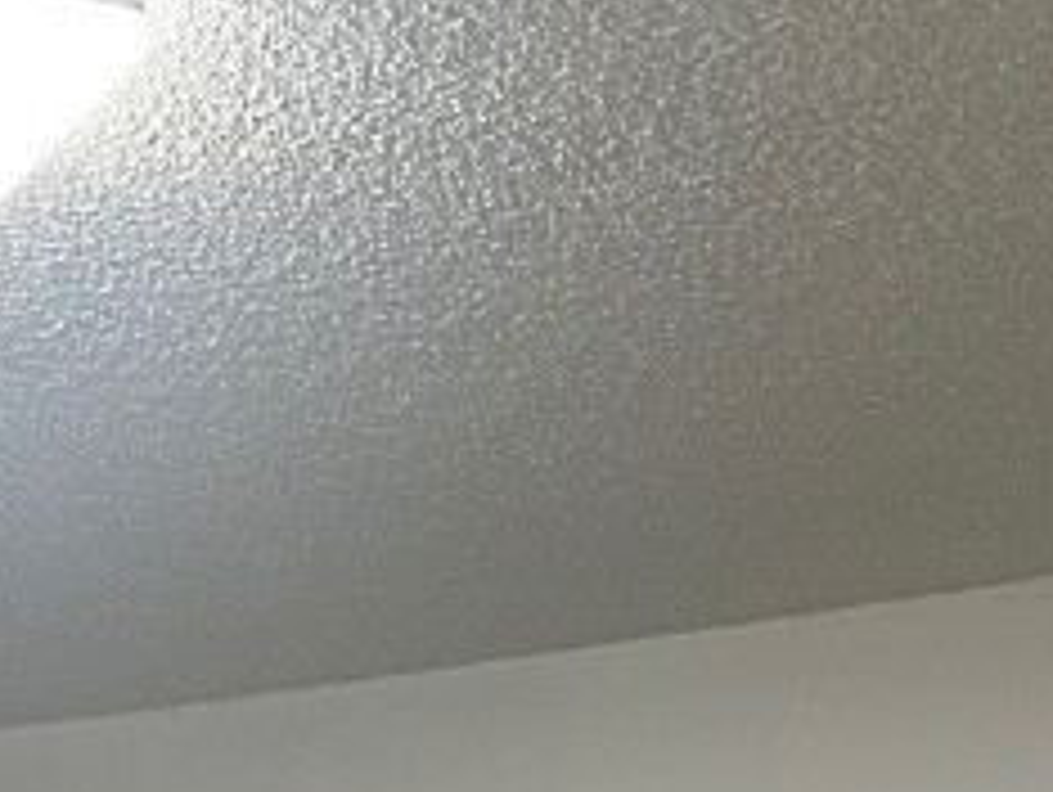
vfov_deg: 12.5
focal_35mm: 105
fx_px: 3197
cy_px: 1575
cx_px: 423
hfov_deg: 18.7
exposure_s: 1/60
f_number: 1.78
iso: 125
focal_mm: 6.86
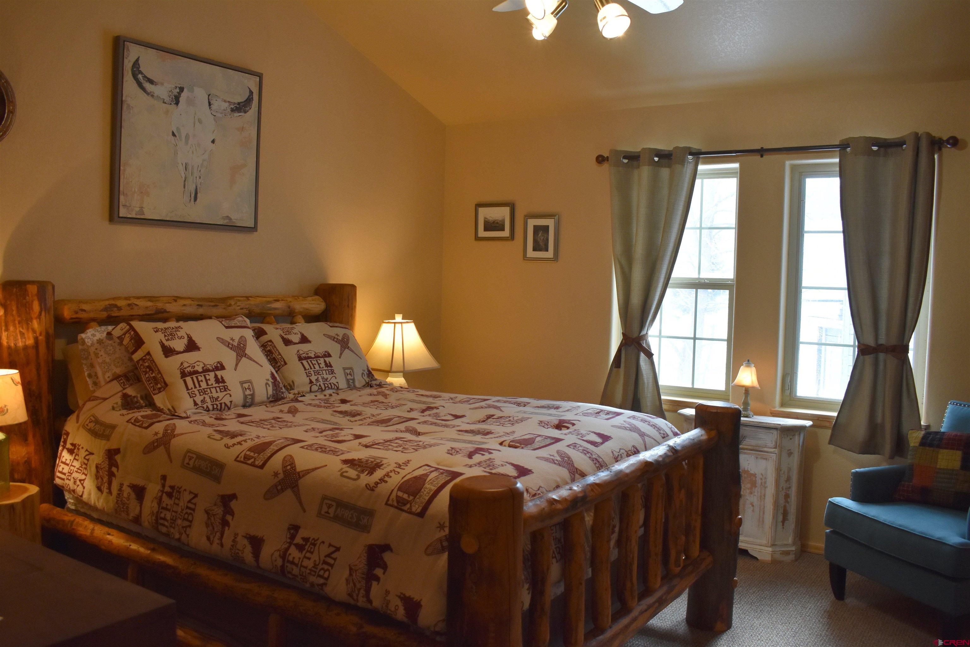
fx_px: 808
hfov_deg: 61.9
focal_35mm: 30
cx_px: 485
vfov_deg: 43.6
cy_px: 324
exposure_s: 1/125
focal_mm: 20
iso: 800
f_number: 5.6
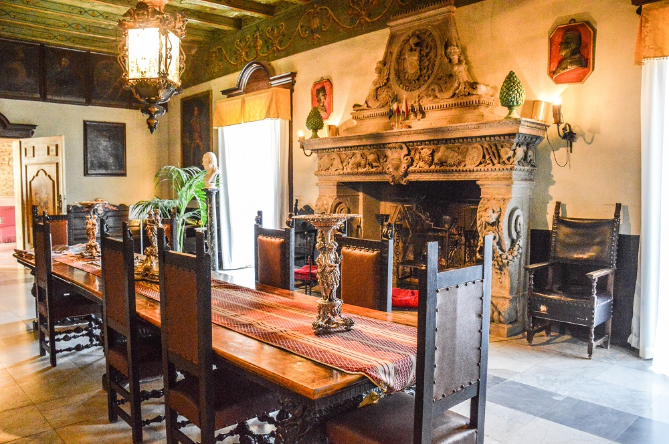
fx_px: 501
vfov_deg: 47.8
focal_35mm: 27
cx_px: 334
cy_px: 222
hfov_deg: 67.4
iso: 3200
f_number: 4
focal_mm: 18
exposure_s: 1/80
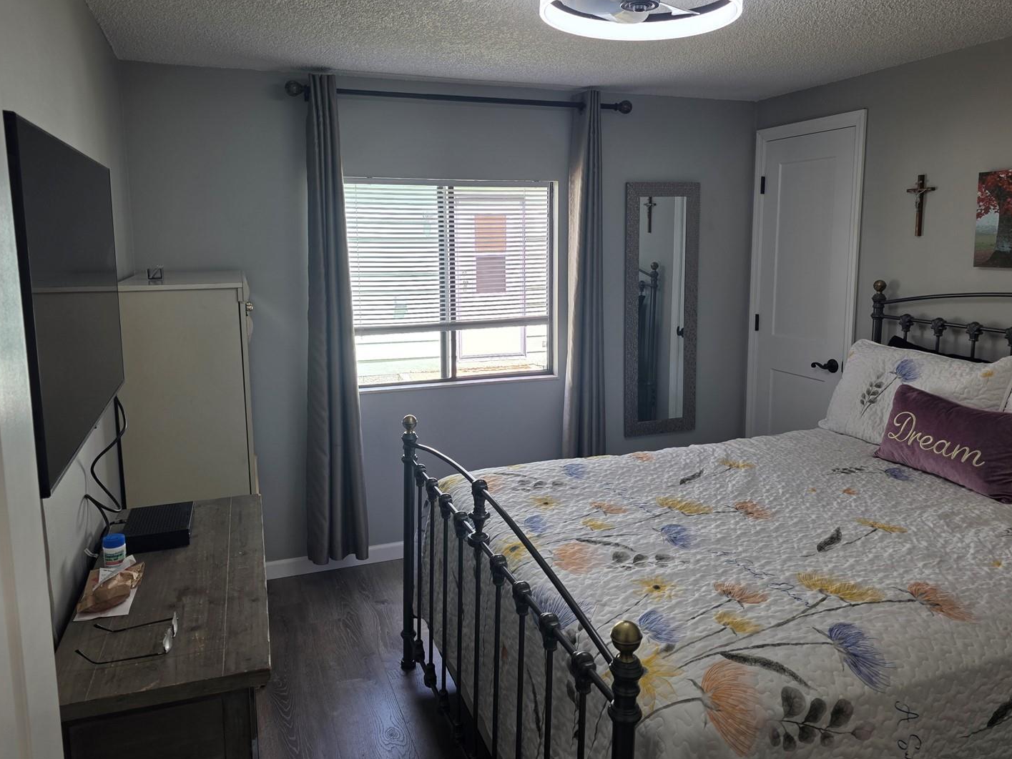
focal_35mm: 26
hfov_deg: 67.3
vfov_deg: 52.9
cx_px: 519
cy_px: 333
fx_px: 760
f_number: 1.7
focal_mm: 6.3
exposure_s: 1/120
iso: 32
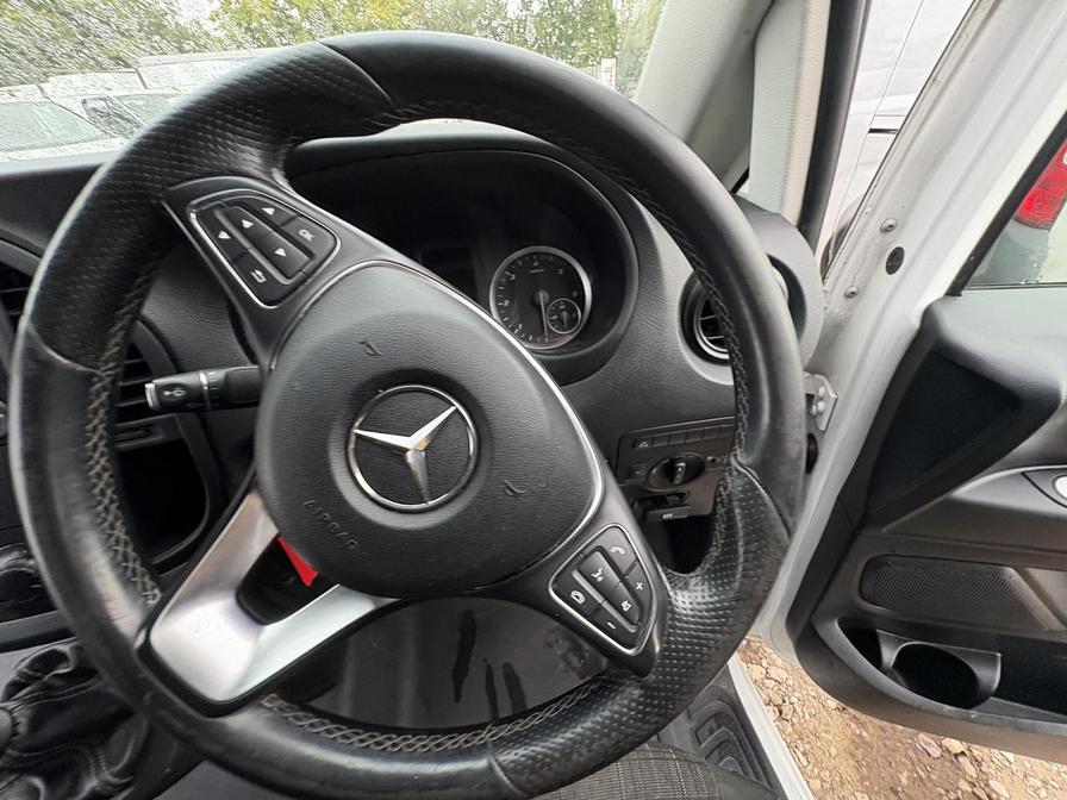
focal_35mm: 14
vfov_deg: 85.7
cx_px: 534
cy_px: 400
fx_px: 432
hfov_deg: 102.1
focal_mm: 2.22
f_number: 2.2
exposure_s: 1/91
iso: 200
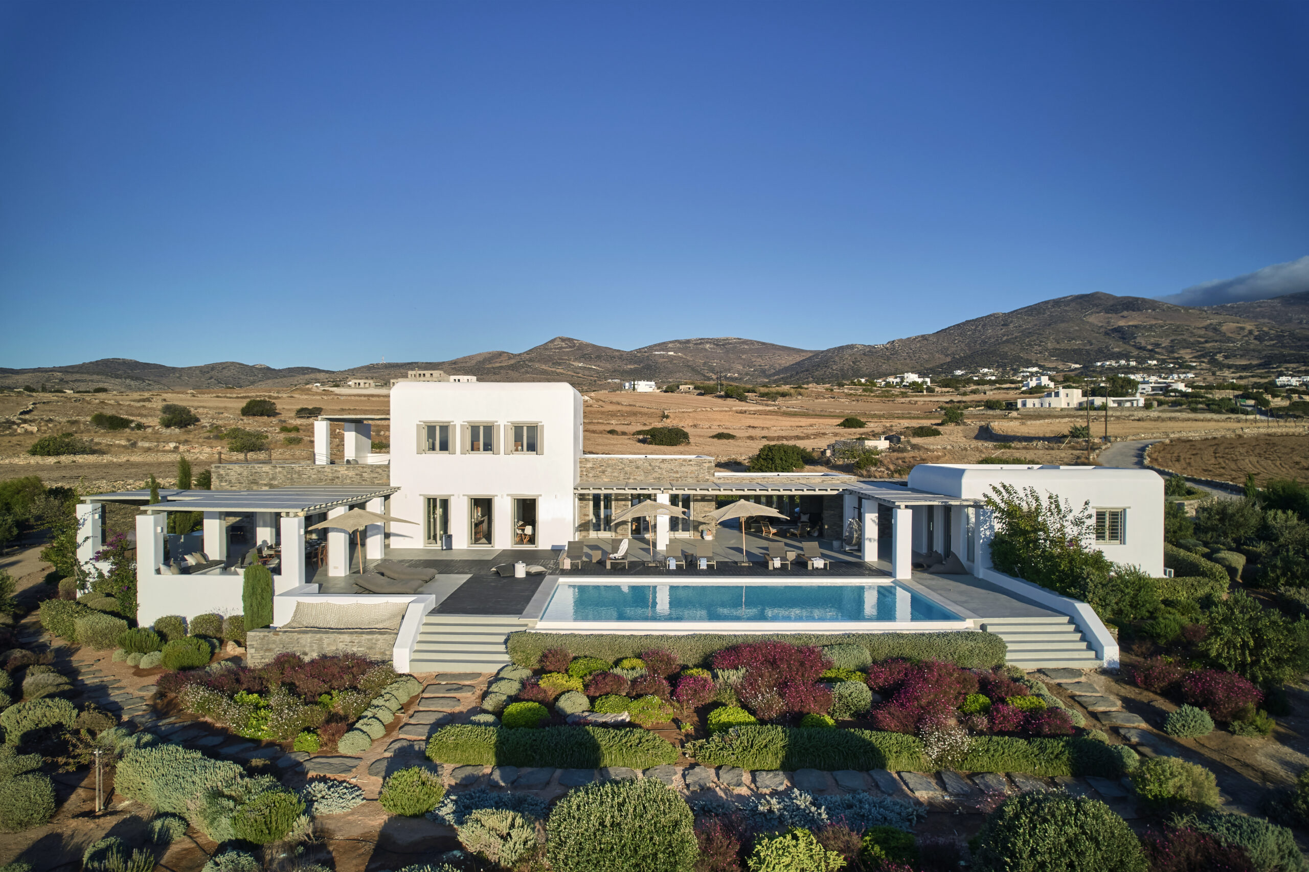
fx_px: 800
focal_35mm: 22
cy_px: 436
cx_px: 654
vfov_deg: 57.2
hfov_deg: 78.6
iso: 100
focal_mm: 8.38
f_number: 2.8
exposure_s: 1/1250
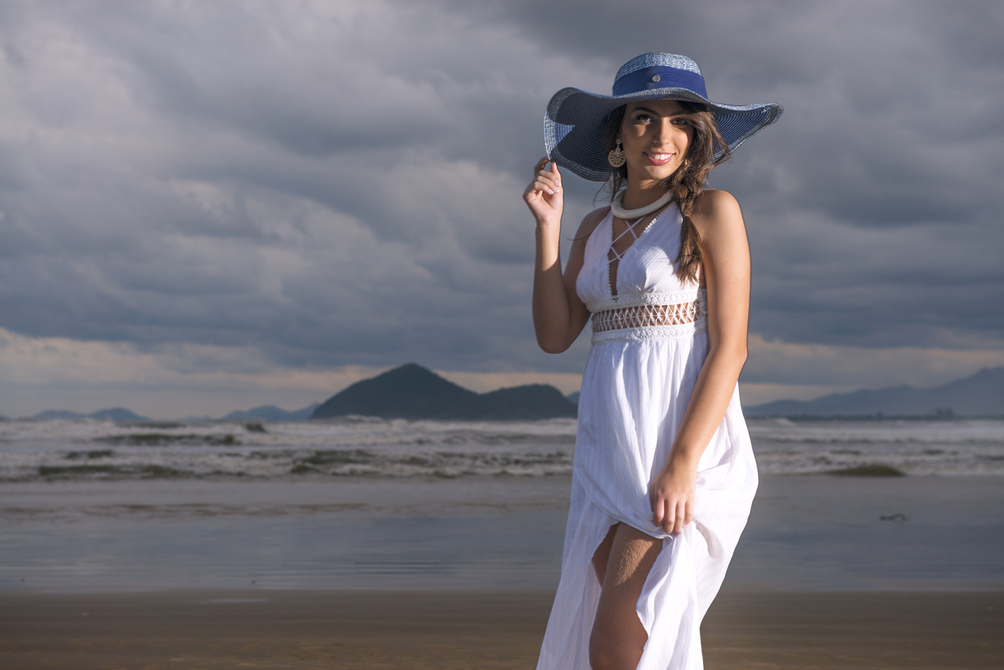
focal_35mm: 70
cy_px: 335
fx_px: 1953
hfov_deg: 28.8
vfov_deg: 19.5
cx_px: 502
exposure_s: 1/30
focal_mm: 70
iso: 100
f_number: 6.3
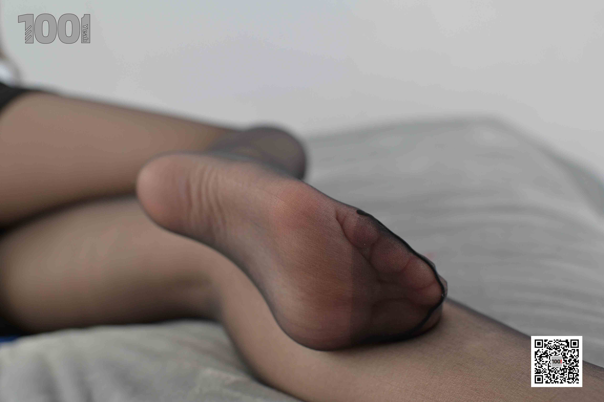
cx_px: 302
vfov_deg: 37.9
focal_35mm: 35
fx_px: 587
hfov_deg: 54.4
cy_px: 201
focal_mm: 35
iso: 640
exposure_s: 1/160
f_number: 4
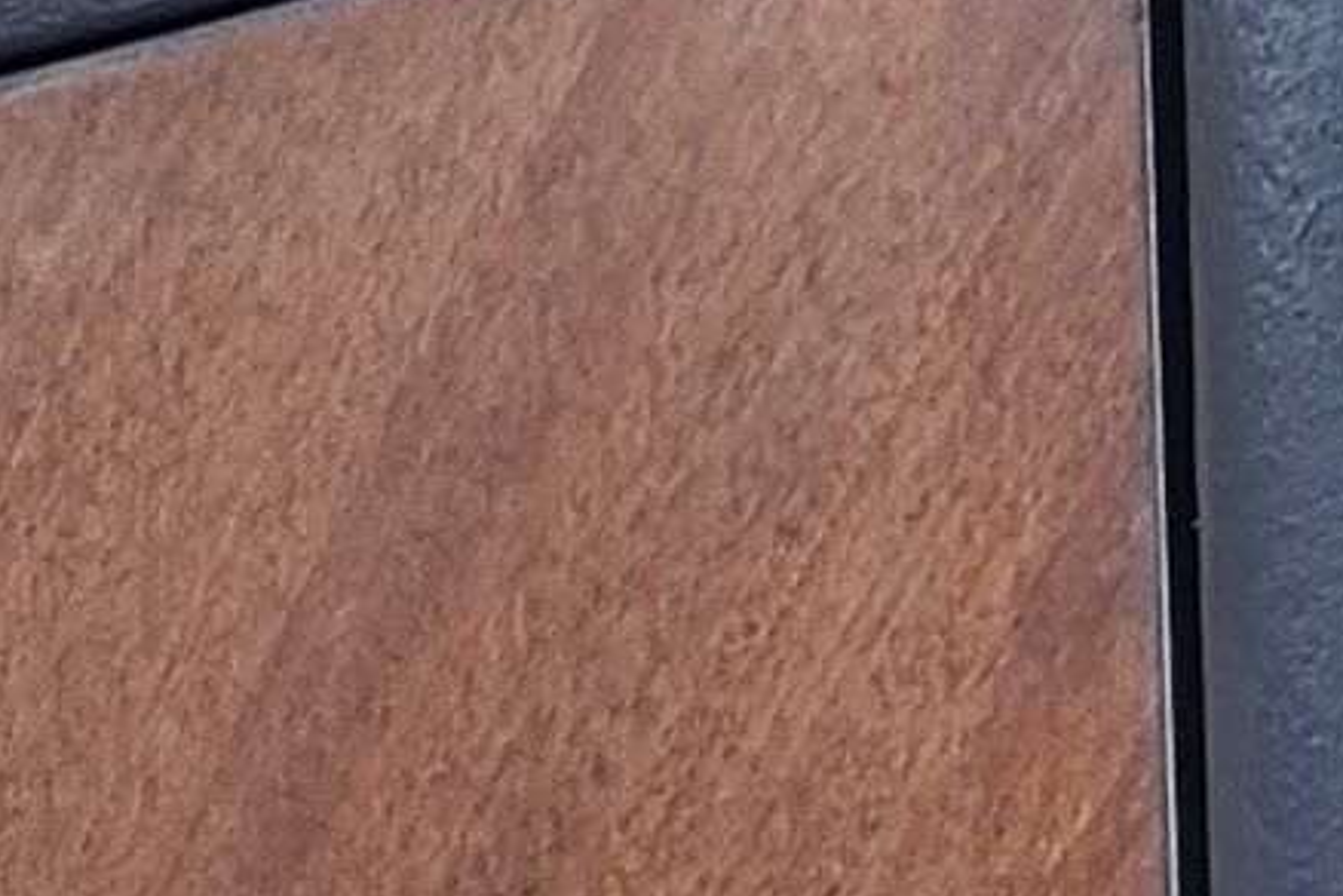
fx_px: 9288
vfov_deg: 4.9
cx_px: 454
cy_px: 3704
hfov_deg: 8.3
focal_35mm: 249
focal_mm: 5.4
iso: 125
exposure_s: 1/50
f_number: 1.8
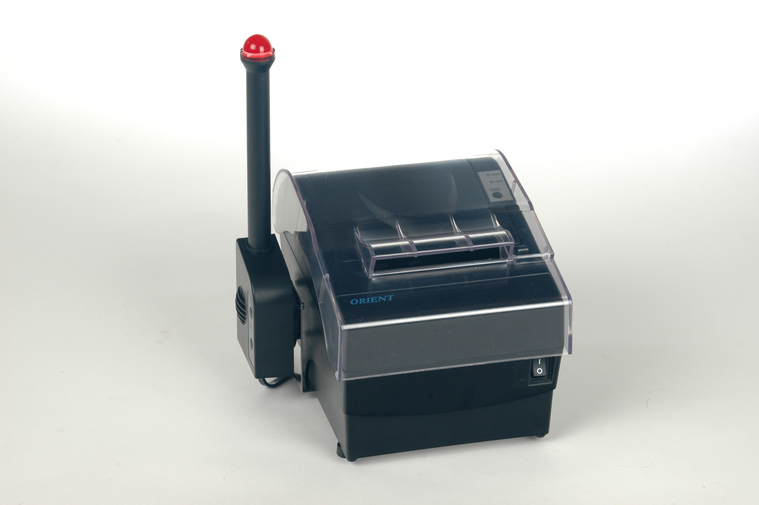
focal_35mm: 105
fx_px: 2212
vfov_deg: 13.0
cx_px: 380
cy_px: 252
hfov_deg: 19.5
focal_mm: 70
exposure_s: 1/800
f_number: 13
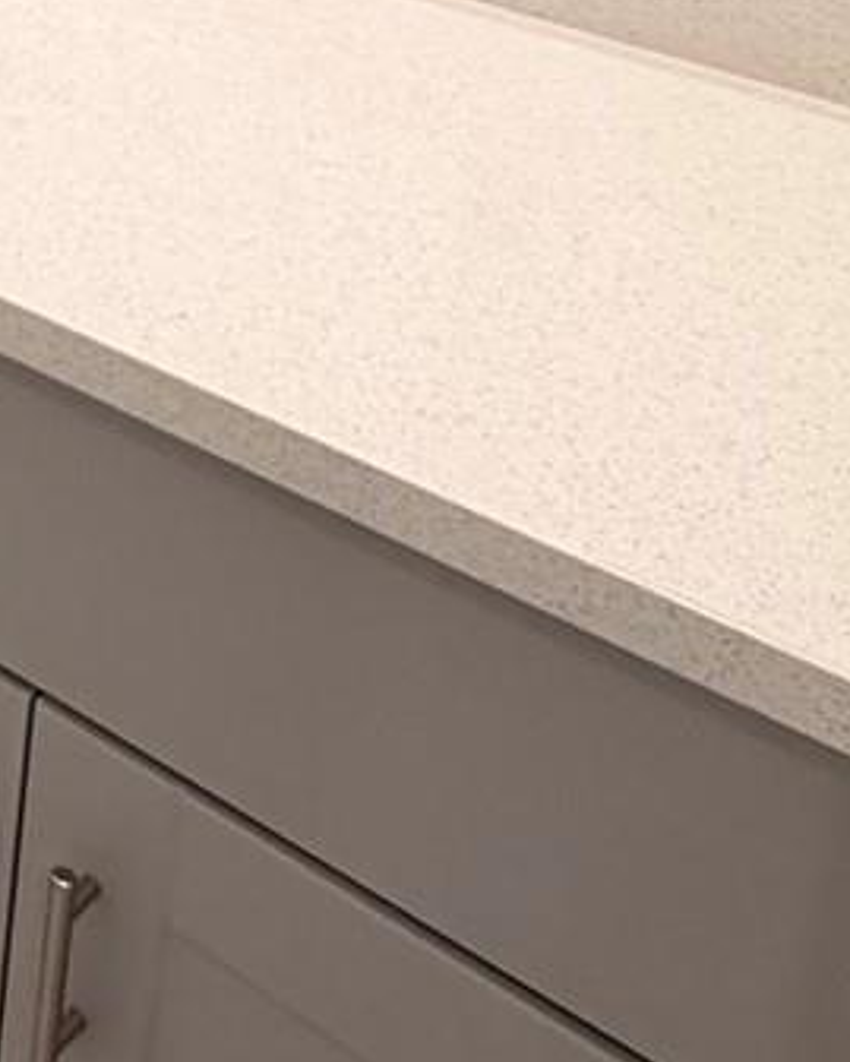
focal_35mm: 65
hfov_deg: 19.5
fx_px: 2043
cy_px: -351
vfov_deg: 24.9
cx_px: -534
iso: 200
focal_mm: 2.22
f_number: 2.2
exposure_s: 1/120
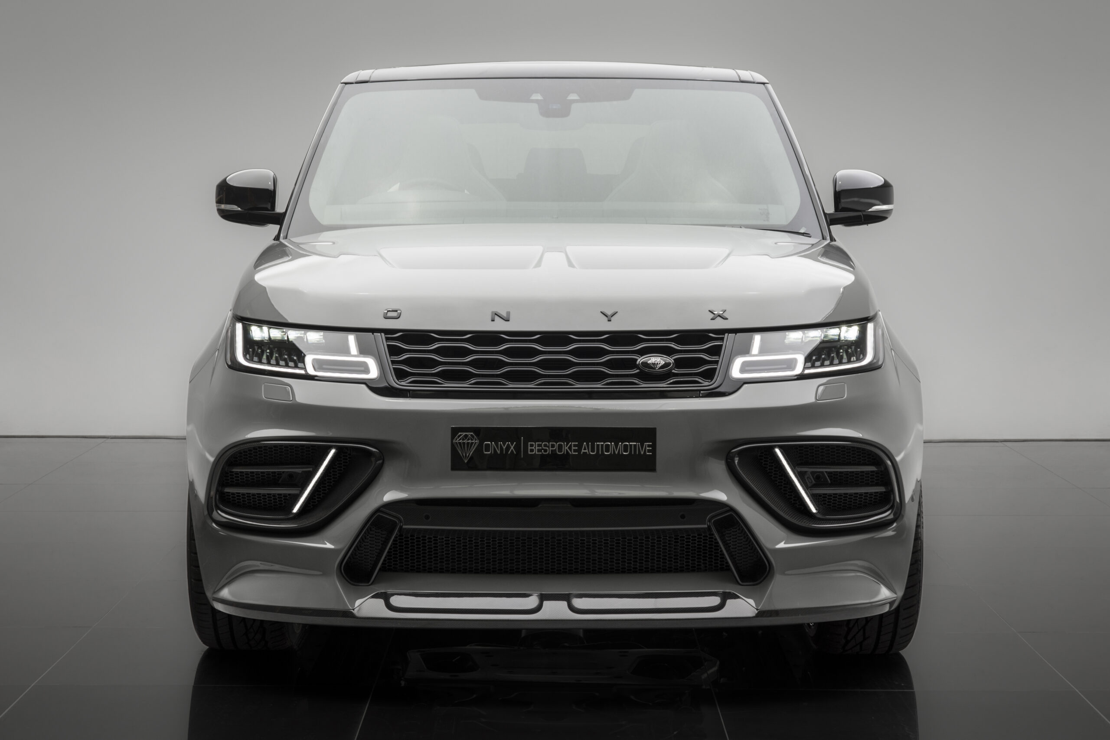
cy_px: 370
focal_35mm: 82
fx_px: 2544
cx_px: 555
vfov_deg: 16.6
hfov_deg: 24.6
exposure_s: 1/80
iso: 100
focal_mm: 55
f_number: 8
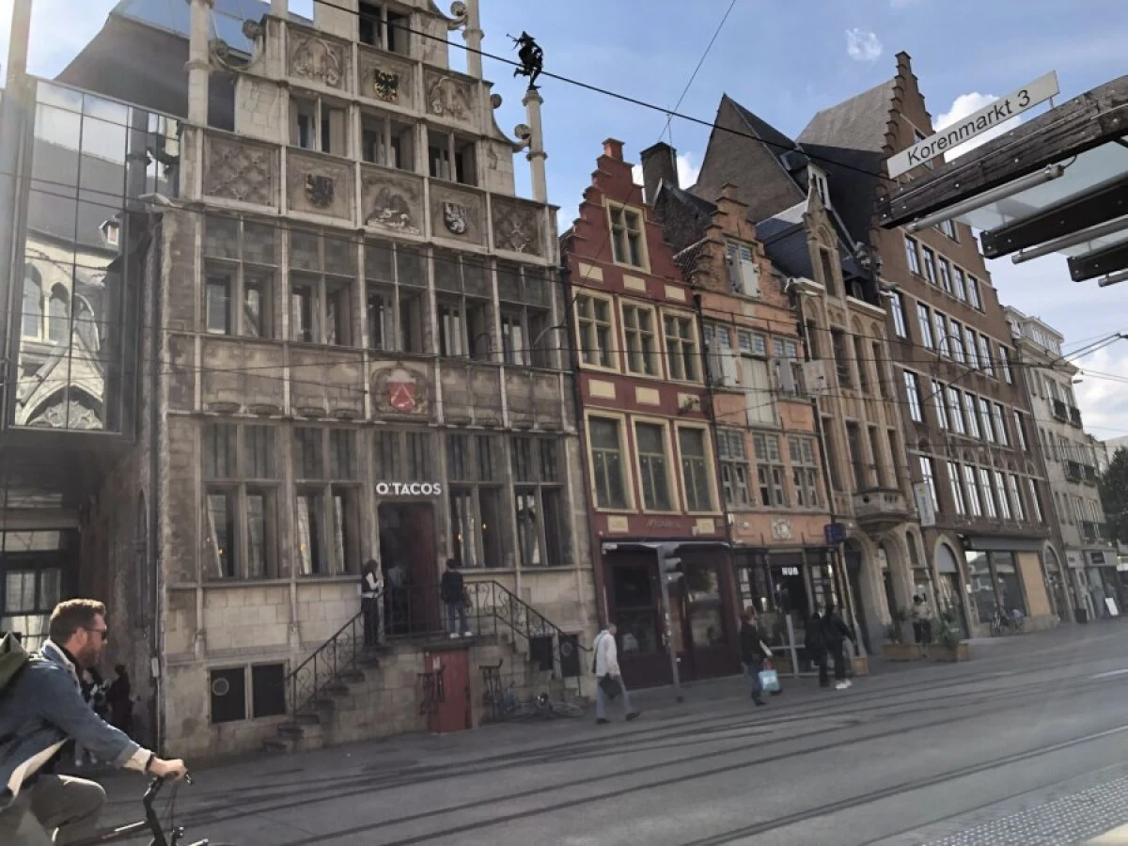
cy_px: 423
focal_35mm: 28
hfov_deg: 63.4
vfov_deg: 49.7
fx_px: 912
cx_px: 564
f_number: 1.8
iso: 20
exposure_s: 1/842
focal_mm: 4
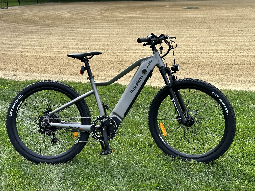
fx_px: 354
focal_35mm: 48
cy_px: 96
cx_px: 128
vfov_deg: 30.3
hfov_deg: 39.7
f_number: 1.78
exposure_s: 1/1475
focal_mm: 6.86
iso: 64
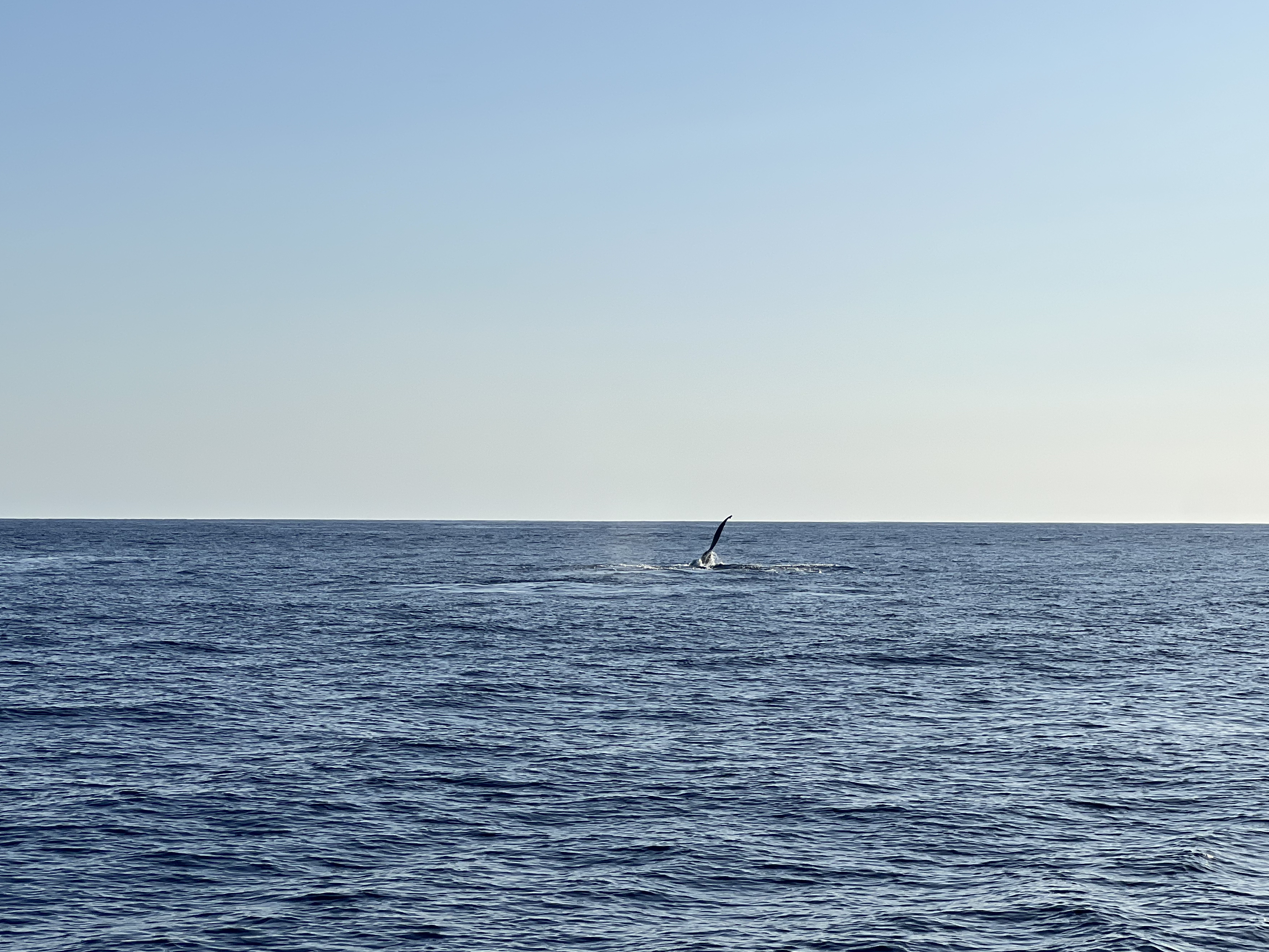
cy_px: 513
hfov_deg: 22.2
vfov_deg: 16.8
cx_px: 680
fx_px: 3226
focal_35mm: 88
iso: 25
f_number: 2.8
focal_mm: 9
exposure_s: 1/2801
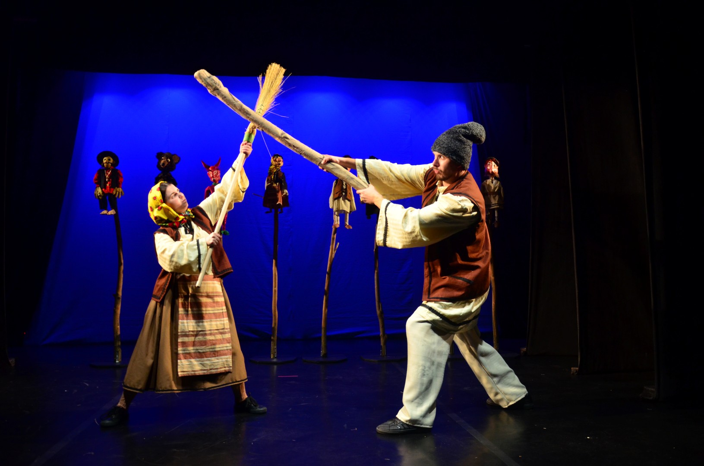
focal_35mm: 27
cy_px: 233
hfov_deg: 67.5
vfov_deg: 47.7
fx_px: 527
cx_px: 352
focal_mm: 18
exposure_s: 1/250
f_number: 3.5
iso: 1000
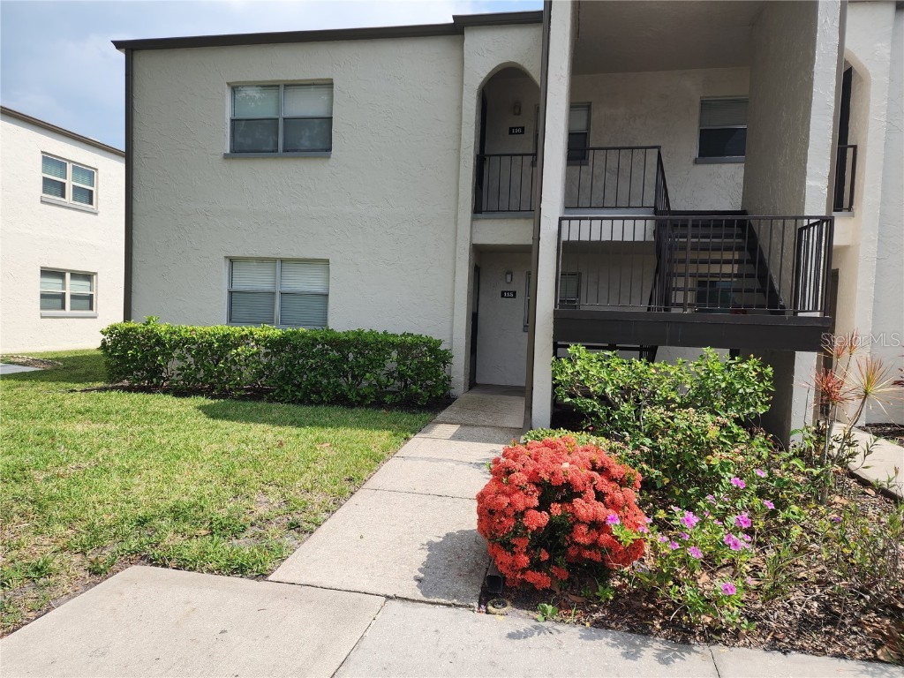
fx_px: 601
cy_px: 339
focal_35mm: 23
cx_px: 452
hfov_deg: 73.9
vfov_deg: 58.9
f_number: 1.8
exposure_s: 1/939
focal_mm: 6.4
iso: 12
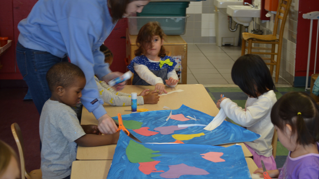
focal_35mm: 76
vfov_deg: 15.9
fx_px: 643
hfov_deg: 27.9
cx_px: 158
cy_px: 98
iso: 400
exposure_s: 1/25
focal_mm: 48
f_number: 5.6
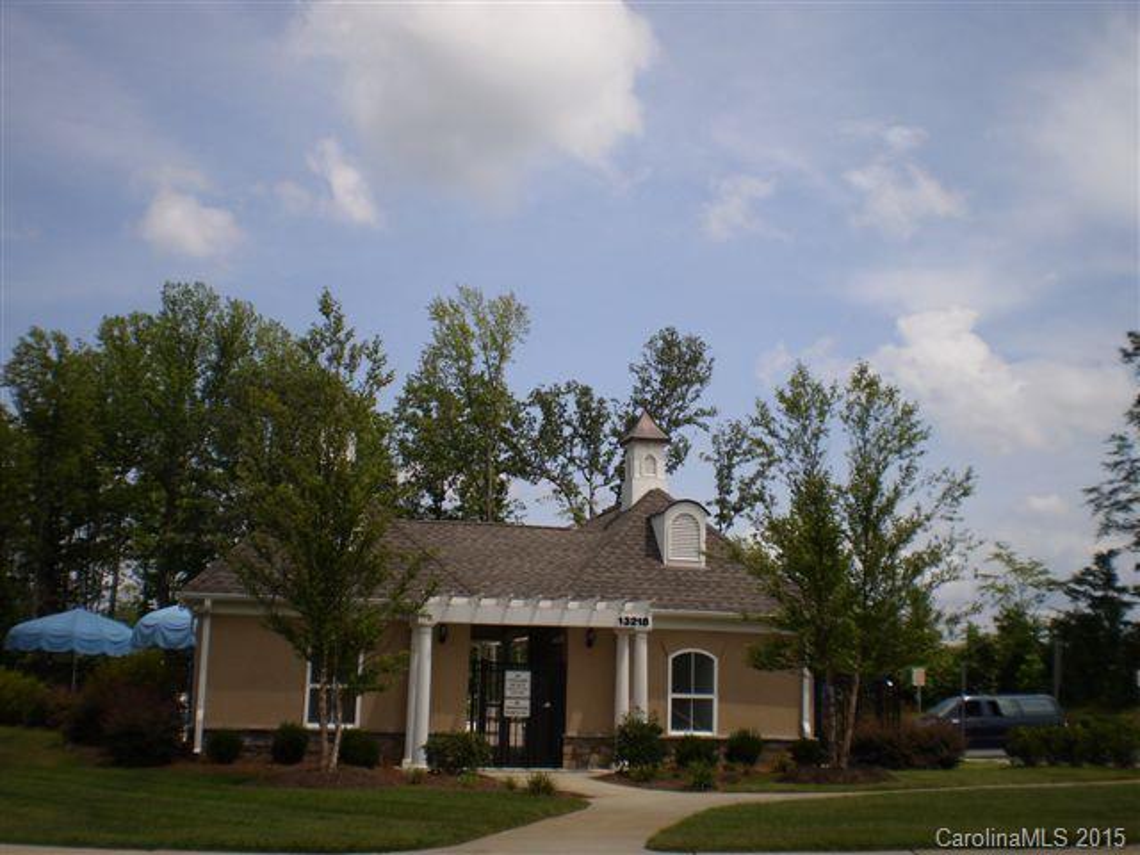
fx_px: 1383
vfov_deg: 34.3
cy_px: 428
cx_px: 570
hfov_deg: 44.8
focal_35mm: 42
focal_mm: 7.4
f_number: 4.9
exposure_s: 1/1000
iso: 64
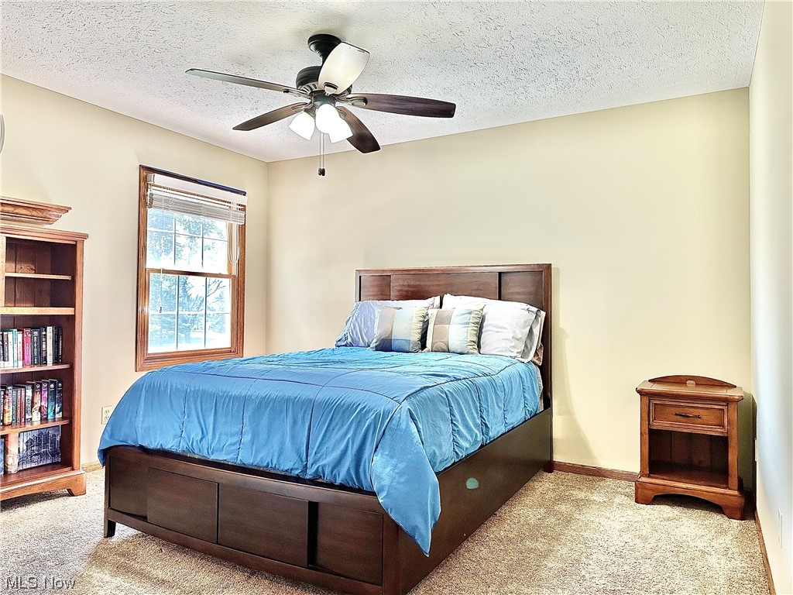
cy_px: 298
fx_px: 550
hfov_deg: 71.6
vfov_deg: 56.8
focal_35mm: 24
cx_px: 396
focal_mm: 6.86
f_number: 1.78
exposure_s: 1/120
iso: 160
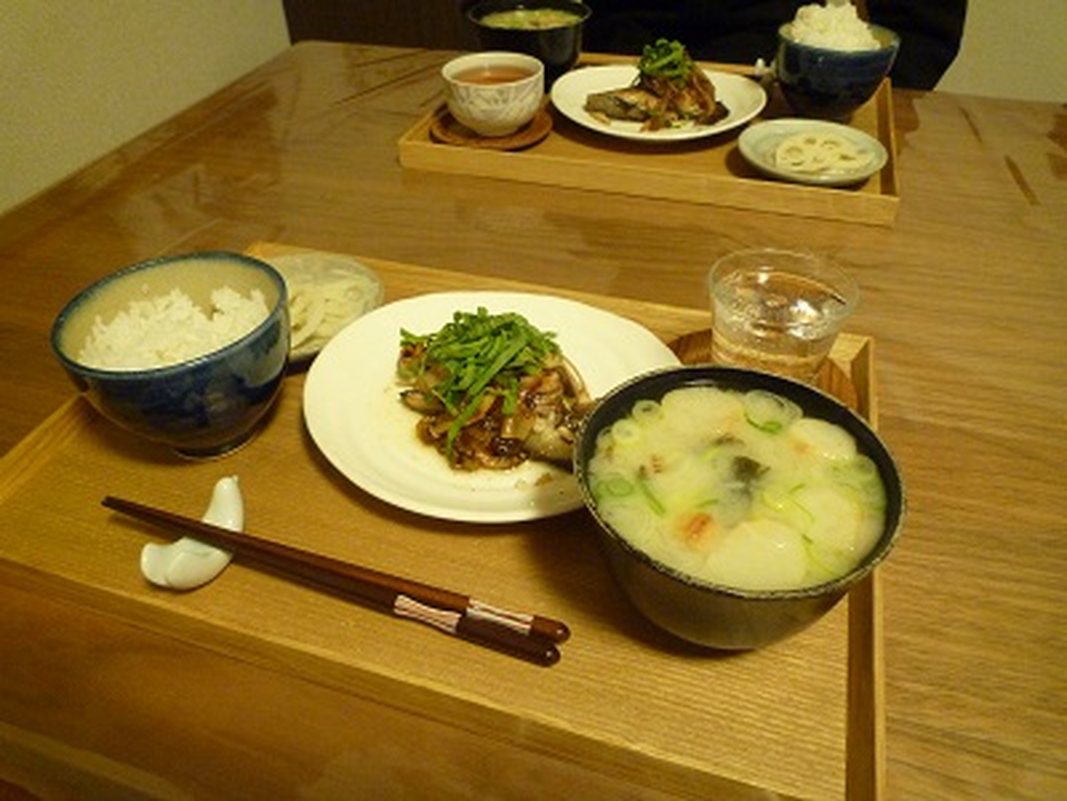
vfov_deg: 54.9
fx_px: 771
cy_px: 400
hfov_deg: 69.4
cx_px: 534
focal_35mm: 25
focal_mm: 4.4
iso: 400
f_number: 2.8
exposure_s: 1/30
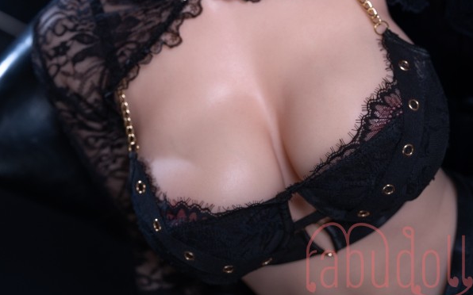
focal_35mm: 77
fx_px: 992
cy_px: -56
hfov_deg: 26.8
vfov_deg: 16.3
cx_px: 236
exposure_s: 1/125
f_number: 2.8
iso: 100
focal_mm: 50
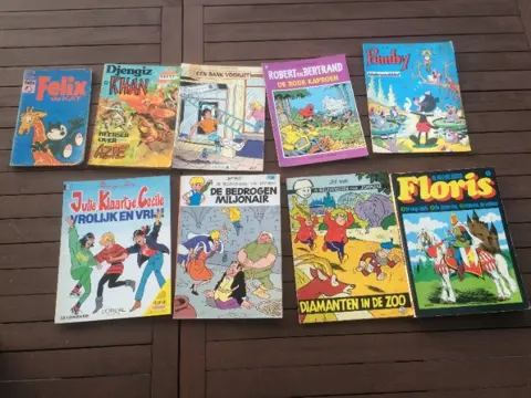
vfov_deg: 48.2
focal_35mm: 29
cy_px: 199
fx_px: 445
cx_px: 266
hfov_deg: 61.7
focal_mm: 4.15
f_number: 2.2
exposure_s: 1/33
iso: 40
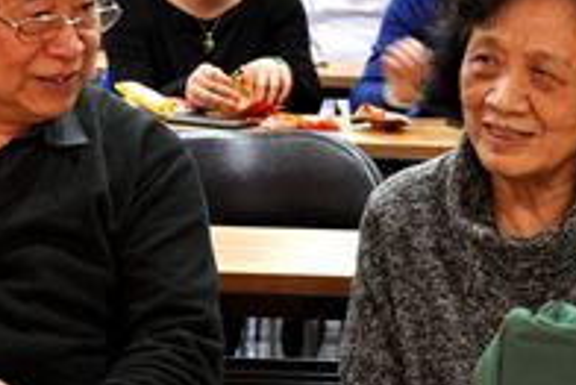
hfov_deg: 12.1
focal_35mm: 170
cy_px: 12
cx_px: 241
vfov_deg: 8.1
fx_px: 2722
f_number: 5
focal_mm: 52
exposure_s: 1/13
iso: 800
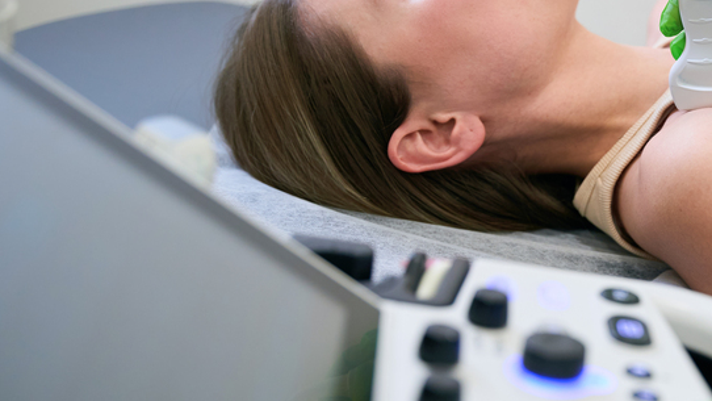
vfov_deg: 13.8
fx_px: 1657
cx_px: 608
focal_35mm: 88
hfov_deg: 23.7
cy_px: 258
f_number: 2.8
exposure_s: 1/250
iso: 800
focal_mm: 45.4
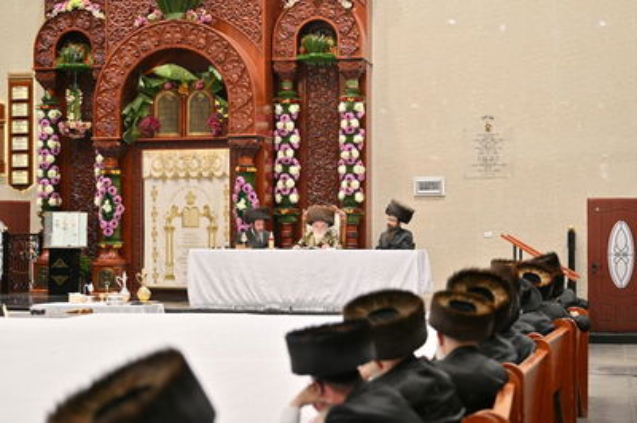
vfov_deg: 19.4
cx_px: 318
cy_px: 212
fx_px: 1238
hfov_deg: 28.9
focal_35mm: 70
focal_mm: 70
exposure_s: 1/250
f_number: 2.8
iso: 200
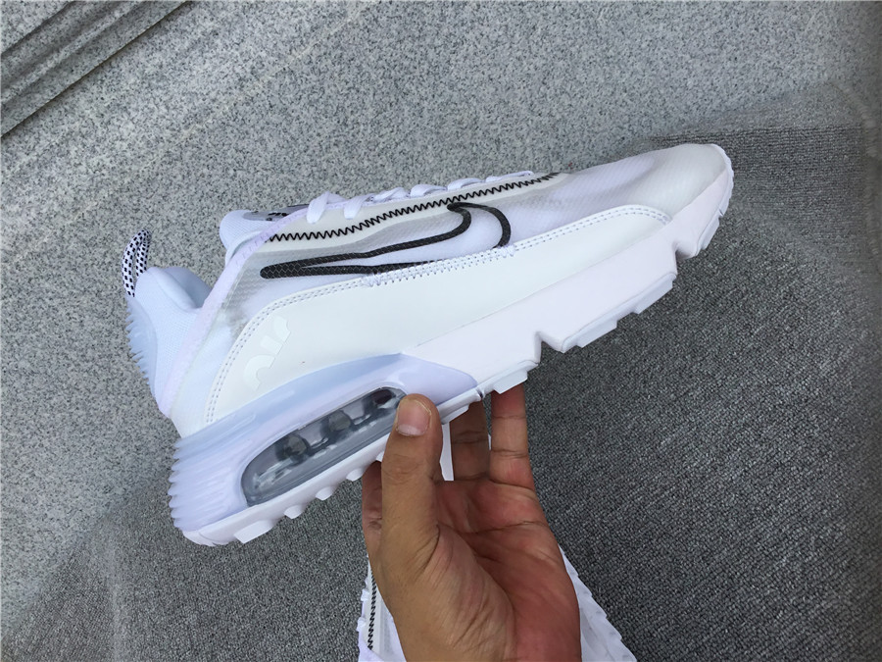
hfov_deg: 58.4
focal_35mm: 31
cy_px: 331
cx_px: 441
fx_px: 790
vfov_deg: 45.4
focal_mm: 3.3
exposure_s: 1/599
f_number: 2.4
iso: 25
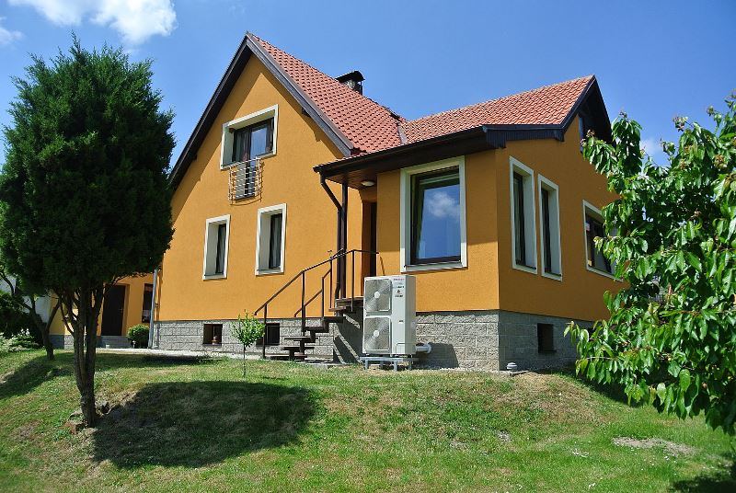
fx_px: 553
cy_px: 246
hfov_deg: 67.3
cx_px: 368
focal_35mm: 27
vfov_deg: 48.1
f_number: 4.5
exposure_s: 1/640
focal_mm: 10
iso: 100
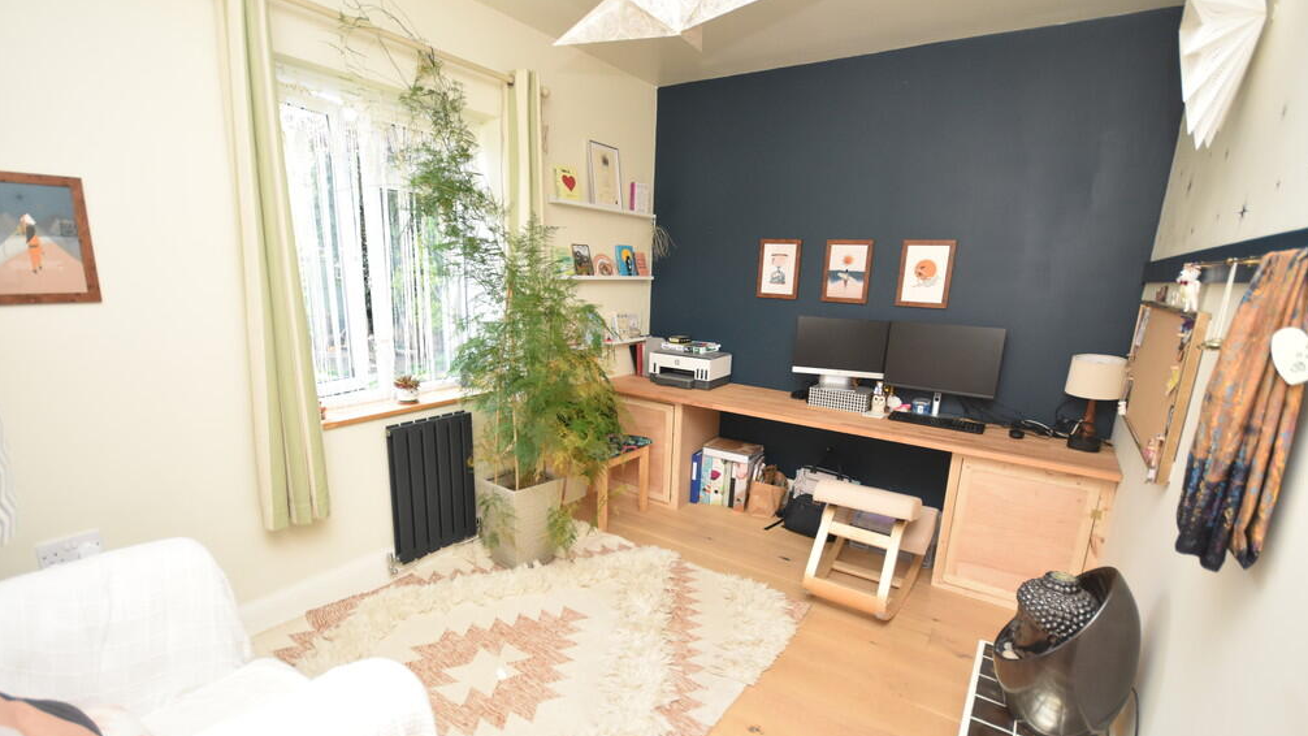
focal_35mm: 16
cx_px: 661
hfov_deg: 99.4
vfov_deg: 66.9
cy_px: 409
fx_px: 555
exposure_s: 1/125
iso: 1250
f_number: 4
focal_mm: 10
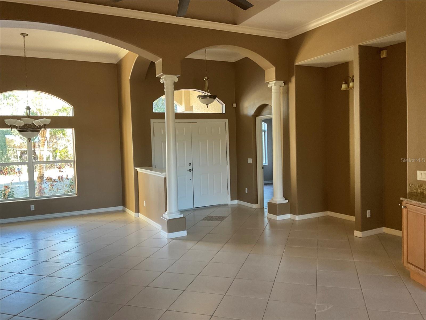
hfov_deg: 61.7
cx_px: 213
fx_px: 357
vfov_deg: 48.2
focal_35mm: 29
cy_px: 160
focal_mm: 3
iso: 125
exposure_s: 1/60
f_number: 1.8
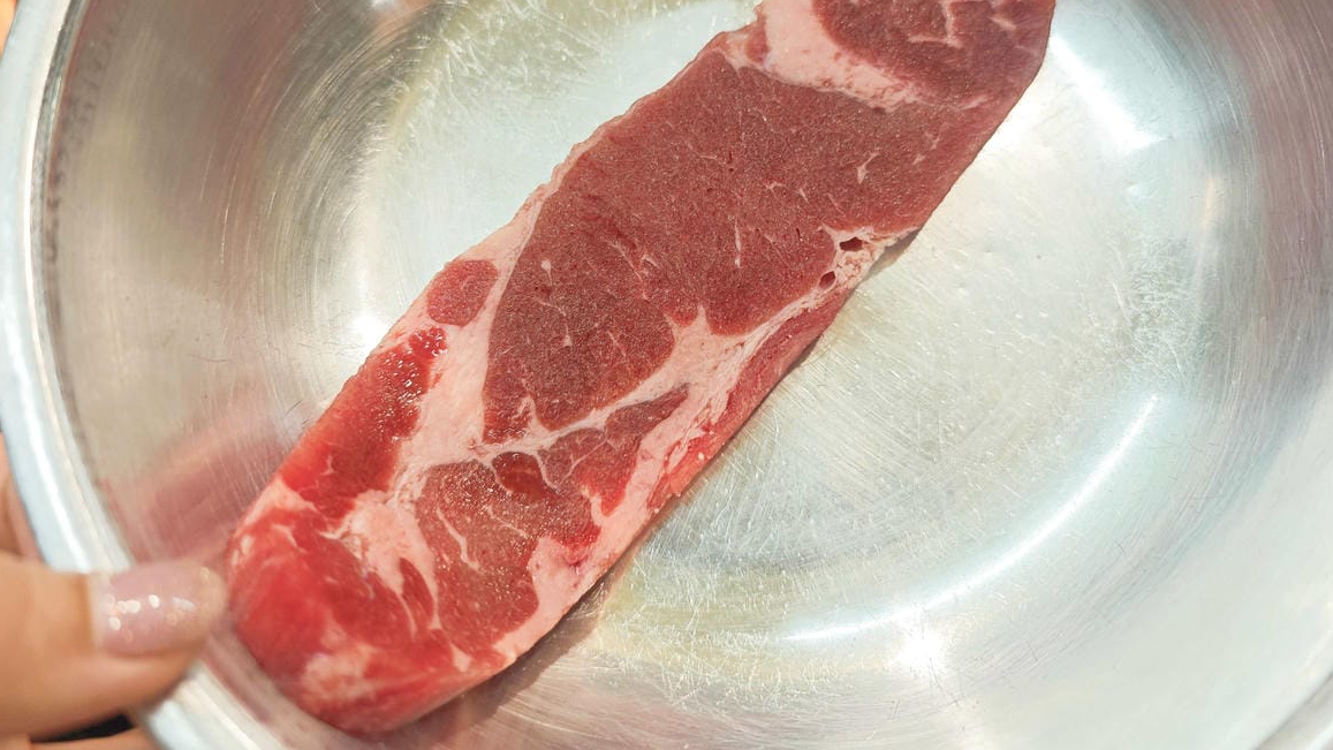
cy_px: 255
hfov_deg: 71.9
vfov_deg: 43.8
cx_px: 680
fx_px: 919
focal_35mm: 26
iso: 250
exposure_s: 1/120
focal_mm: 8.72
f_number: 2
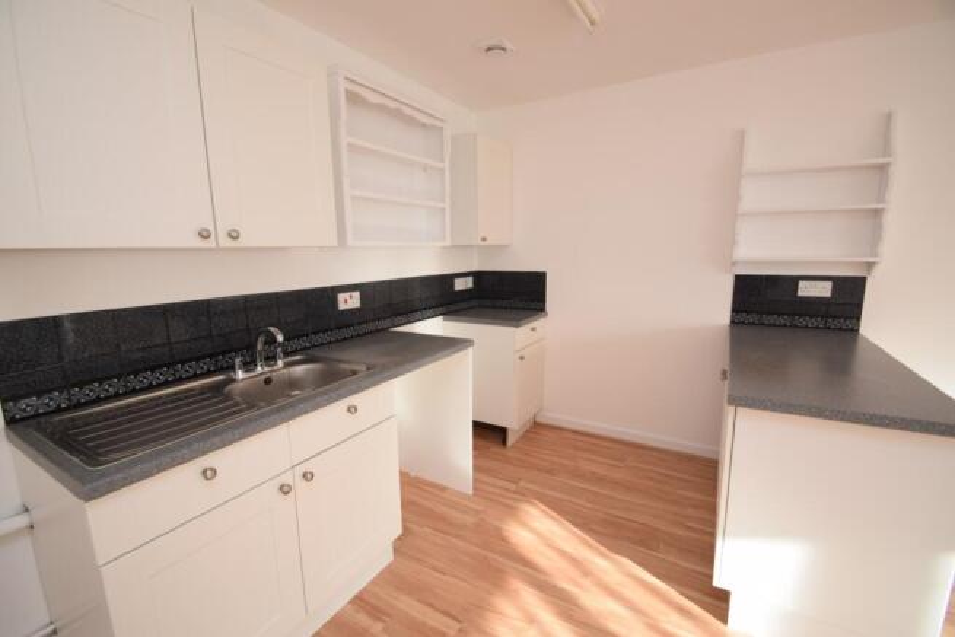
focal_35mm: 15
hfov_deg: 100.4
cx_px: 478
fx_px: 398
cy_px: 318
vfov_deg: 77.4
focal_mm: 10
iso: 220
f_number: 5.6
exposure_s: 1/125
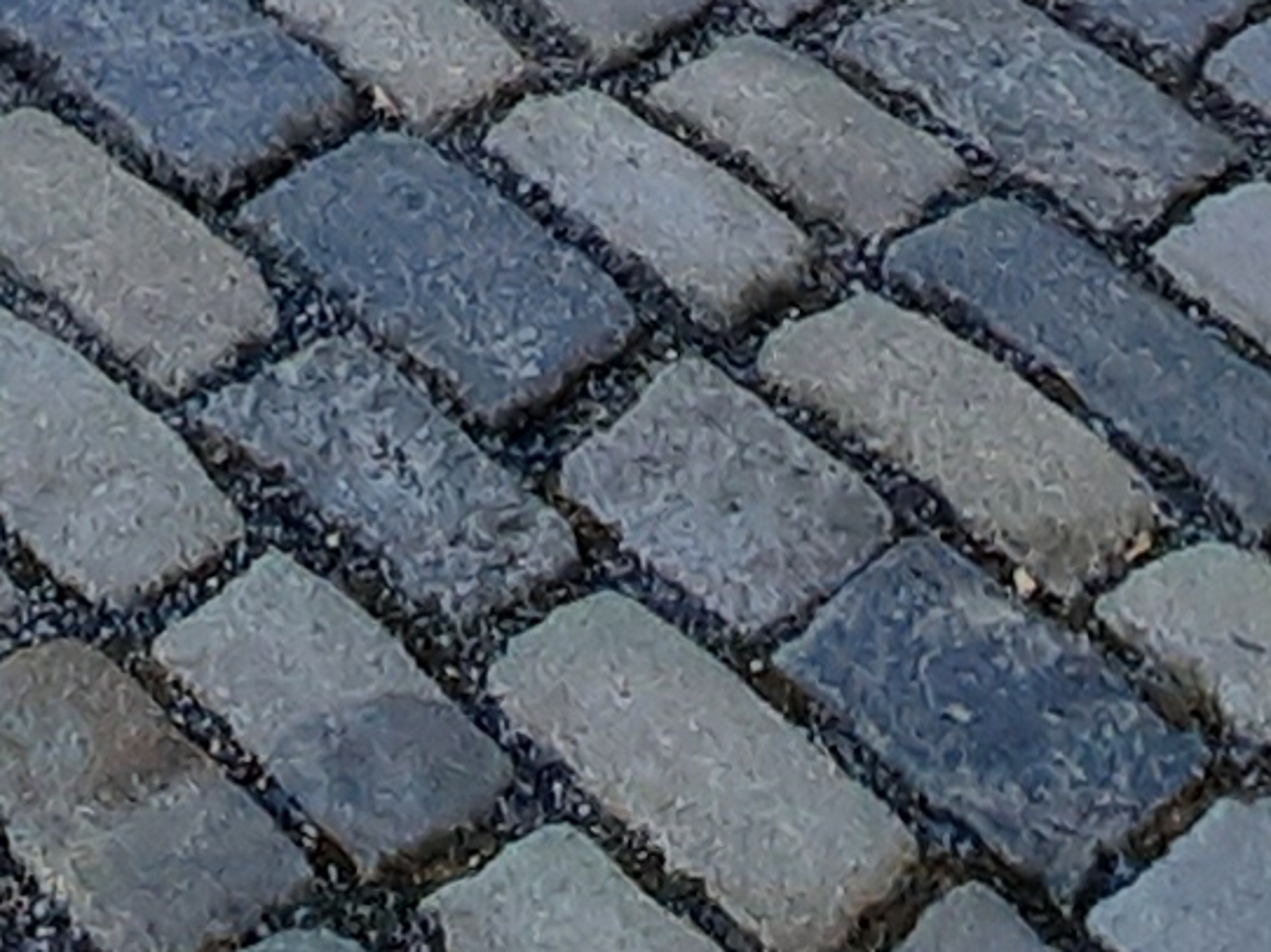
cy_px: -2537
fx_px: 3523
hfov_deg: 19.1
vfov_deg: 9.0
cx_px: -319
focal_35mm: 96
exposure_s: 1/322
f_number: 2.2
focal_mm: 1.74
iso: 40
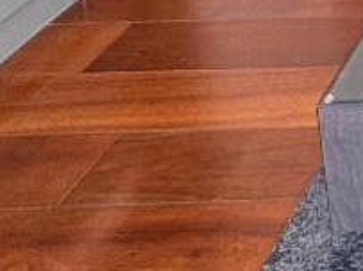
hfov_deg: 18.5
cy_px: -385
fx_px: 723
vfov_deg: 14.2
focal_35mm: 69
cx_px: 722
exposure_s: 1/50
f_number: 2.2
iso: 125
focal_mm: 2.22
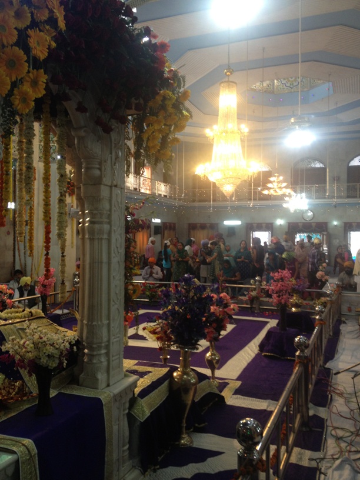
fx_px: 485
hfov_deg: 40.7
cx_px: 180
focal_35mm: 35
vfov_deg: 52.6
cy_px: 240
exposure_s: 1/20
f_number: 2.4
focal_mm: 4.28
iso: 100
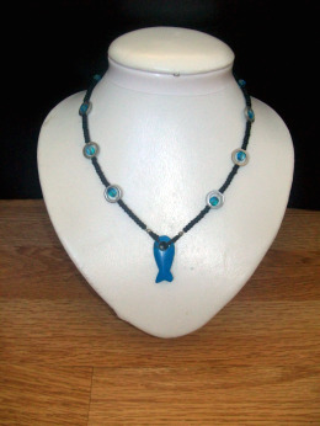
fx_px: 443
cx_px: 160
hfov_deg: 39.7
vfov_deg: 51.3
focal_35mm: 36
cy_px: 213
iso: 160
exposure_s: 1/60
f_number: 2.7
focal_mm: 6
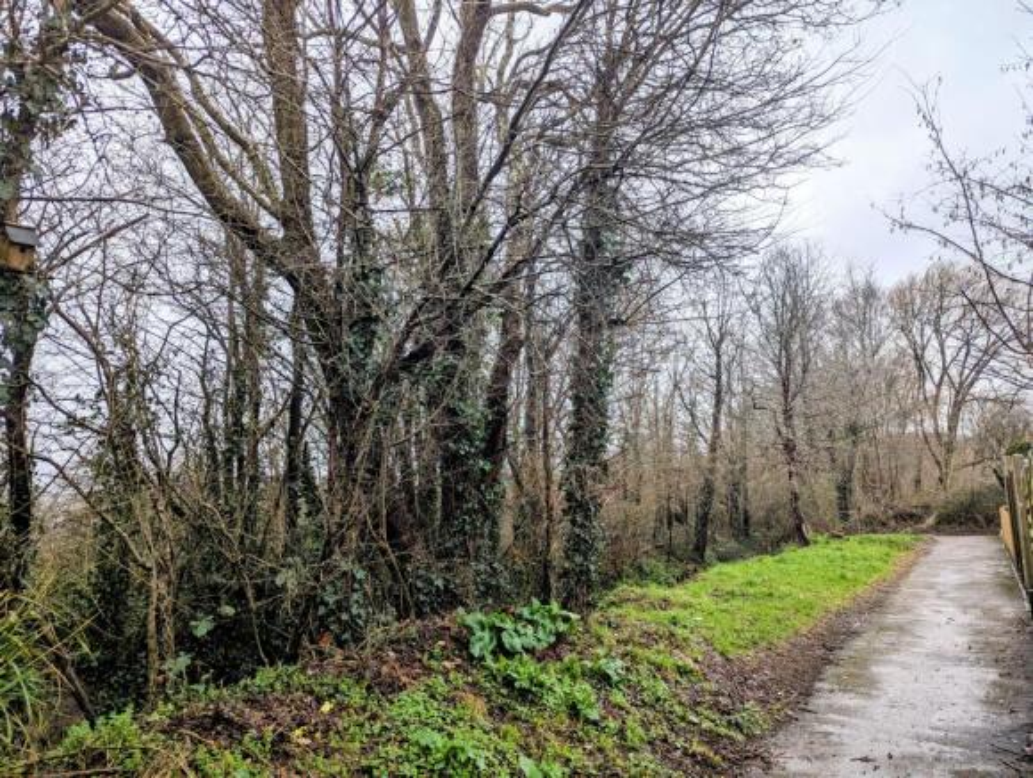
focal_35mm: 24
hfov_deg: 71.5
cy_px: 389
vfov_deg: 57.0
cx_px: 516
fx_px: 717
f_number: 1.85
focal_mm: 6.81
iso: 46
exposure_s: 1/396
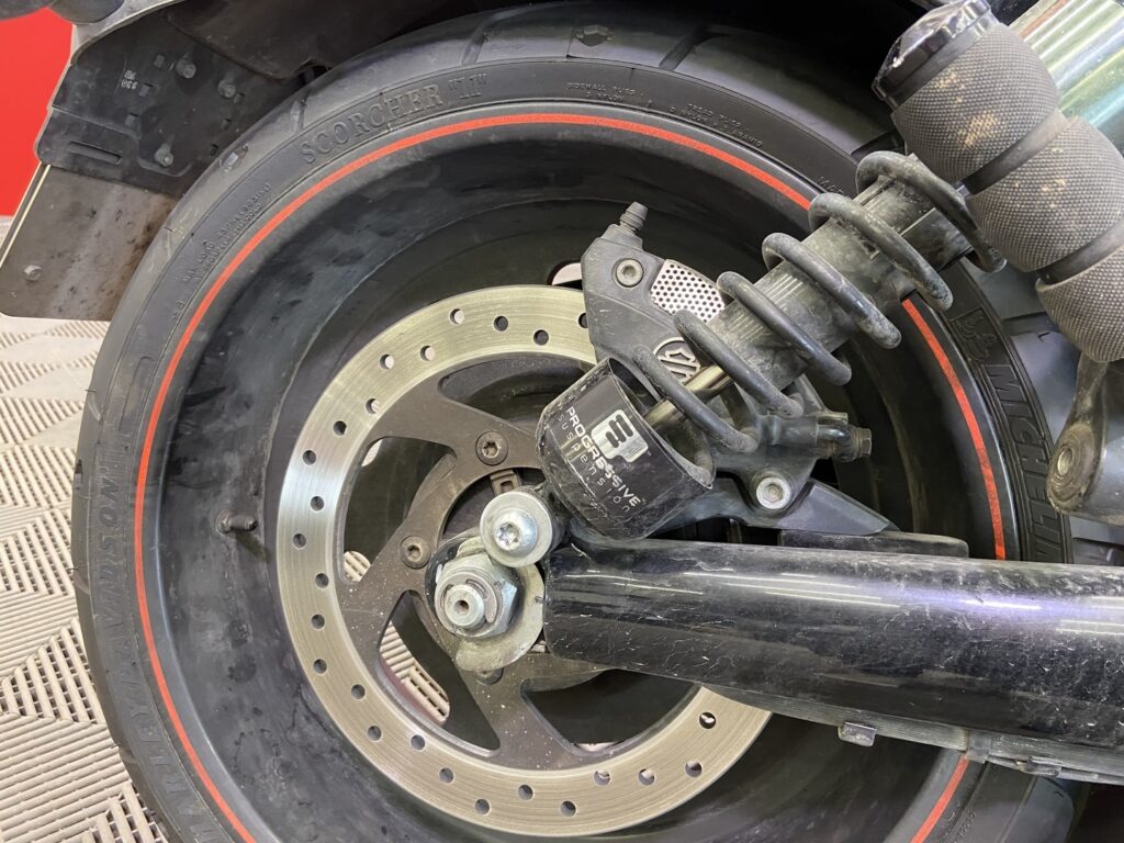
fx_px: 844
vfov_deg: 53.1
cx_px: 562
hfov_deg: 67.3
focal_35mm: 26
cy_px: 422
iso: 320
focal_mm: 4.25
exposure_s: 1/50
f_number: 1.8
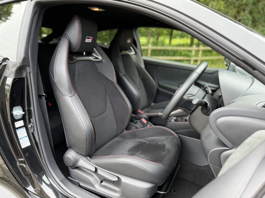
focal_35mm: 24
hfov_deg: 71.6
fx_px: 184
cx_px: 132
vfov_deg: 56.8
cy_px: 99
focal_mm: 6.76
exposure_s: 1/214
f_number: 1.78
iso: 125
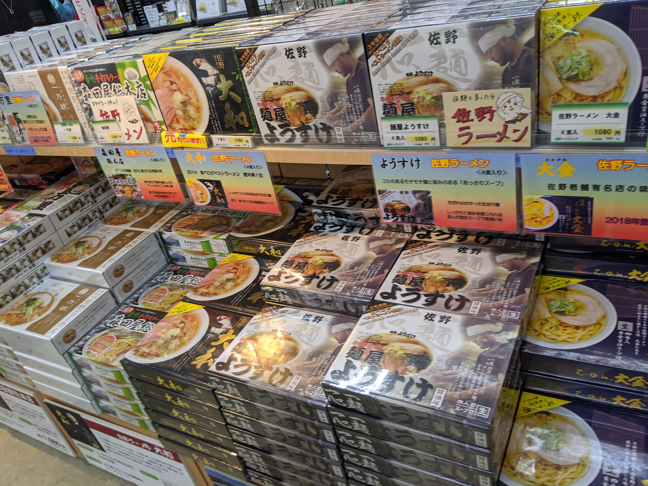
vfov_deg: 51.4
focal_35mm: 27
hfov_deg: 65.3
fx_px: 505
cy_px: 243
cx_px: 324
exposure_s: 1/99.9
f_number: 1.8
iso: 82
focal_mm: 4.44
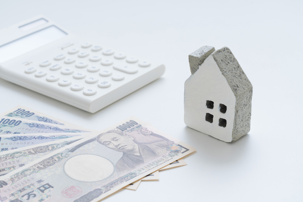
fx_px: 800
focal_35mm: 95
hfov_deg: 21.5
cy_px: 101
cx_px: 152
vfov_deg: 14.4
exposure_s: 1/125
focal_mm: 95
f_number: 11
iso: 100
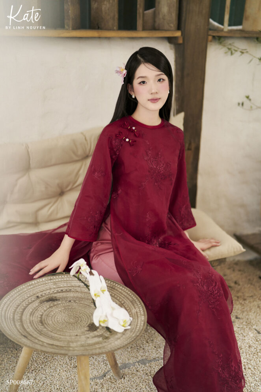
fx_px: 544
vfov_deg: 39.6
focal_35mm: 50
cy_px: 196
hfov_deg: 27.0
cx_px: 130
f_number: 1.6
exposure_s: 1/125
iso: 800
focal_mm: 50
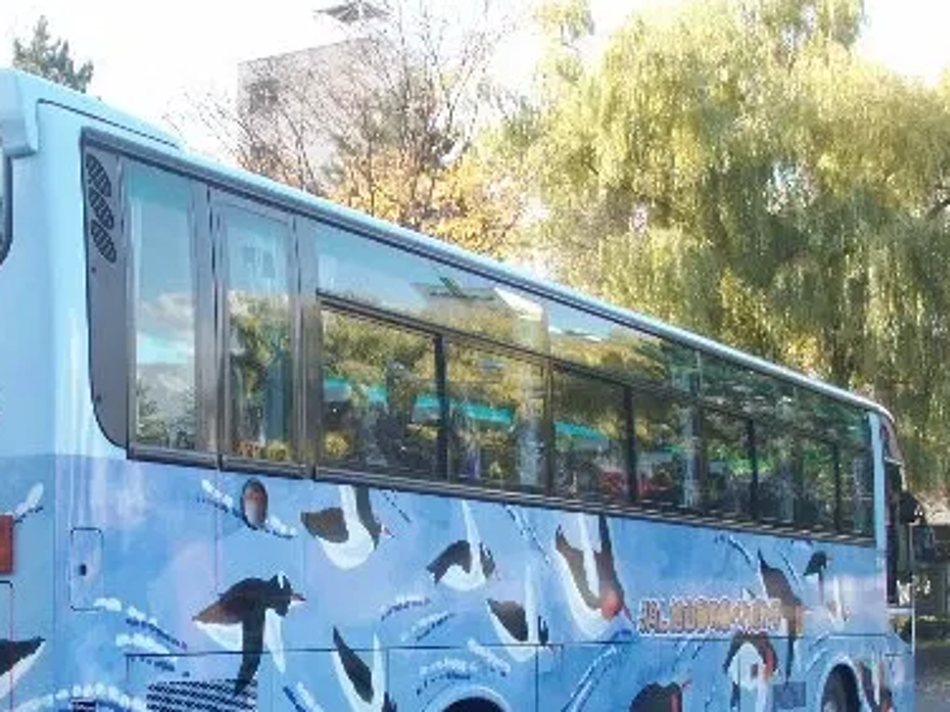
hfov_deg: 30.5
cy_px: 540
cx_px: 308
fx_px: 1729
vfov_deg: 23.0
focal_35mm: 63
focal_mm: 7.7
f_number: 3.5
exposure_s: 1/125
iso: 50
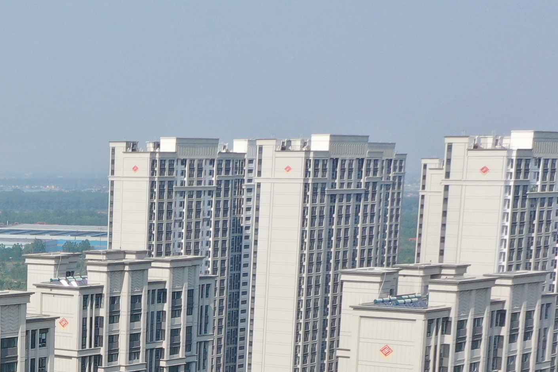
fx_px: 1689
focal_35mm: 109
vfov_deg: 11.9
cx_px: -115
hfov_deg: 17.8
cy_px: 597
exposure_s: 1/500
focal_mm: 10.26
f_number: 5.6
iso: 100
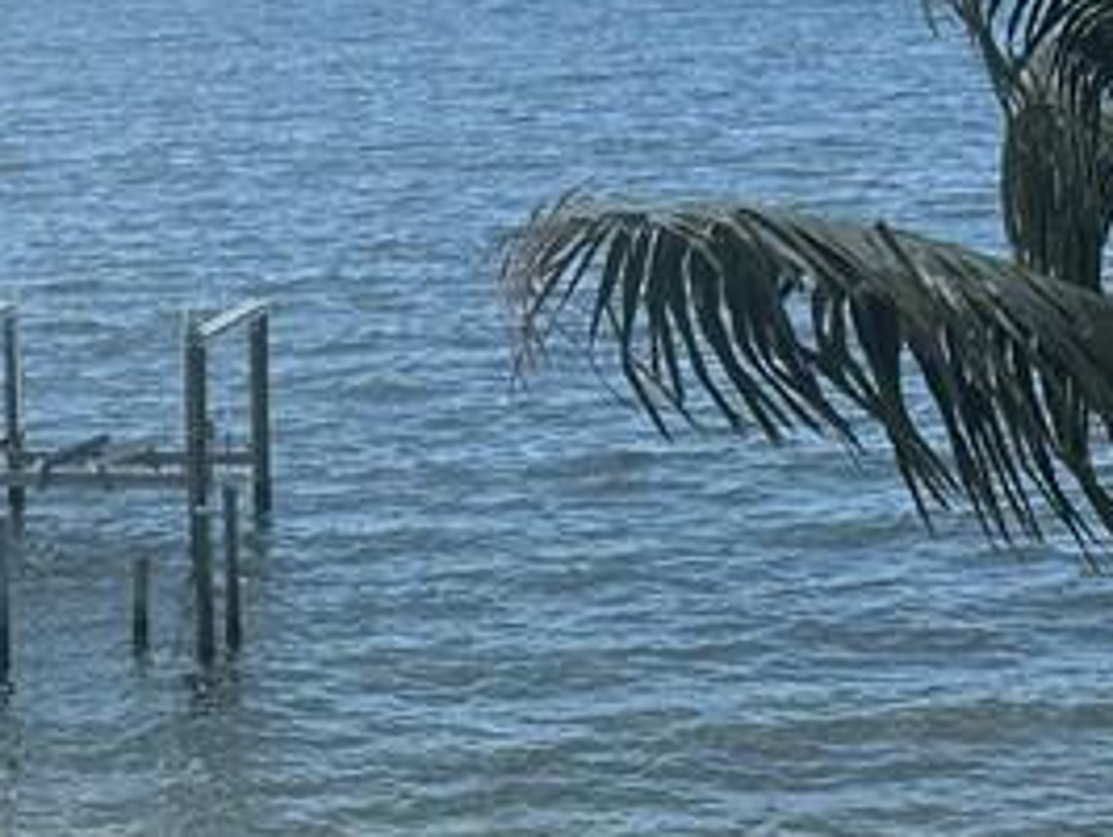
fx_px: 3218
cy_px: 778
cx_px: -109
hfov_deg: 18.9
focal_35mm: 100
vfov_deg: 14.6
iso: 50
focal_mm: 5.7
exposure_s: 1/4630
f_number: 1.5
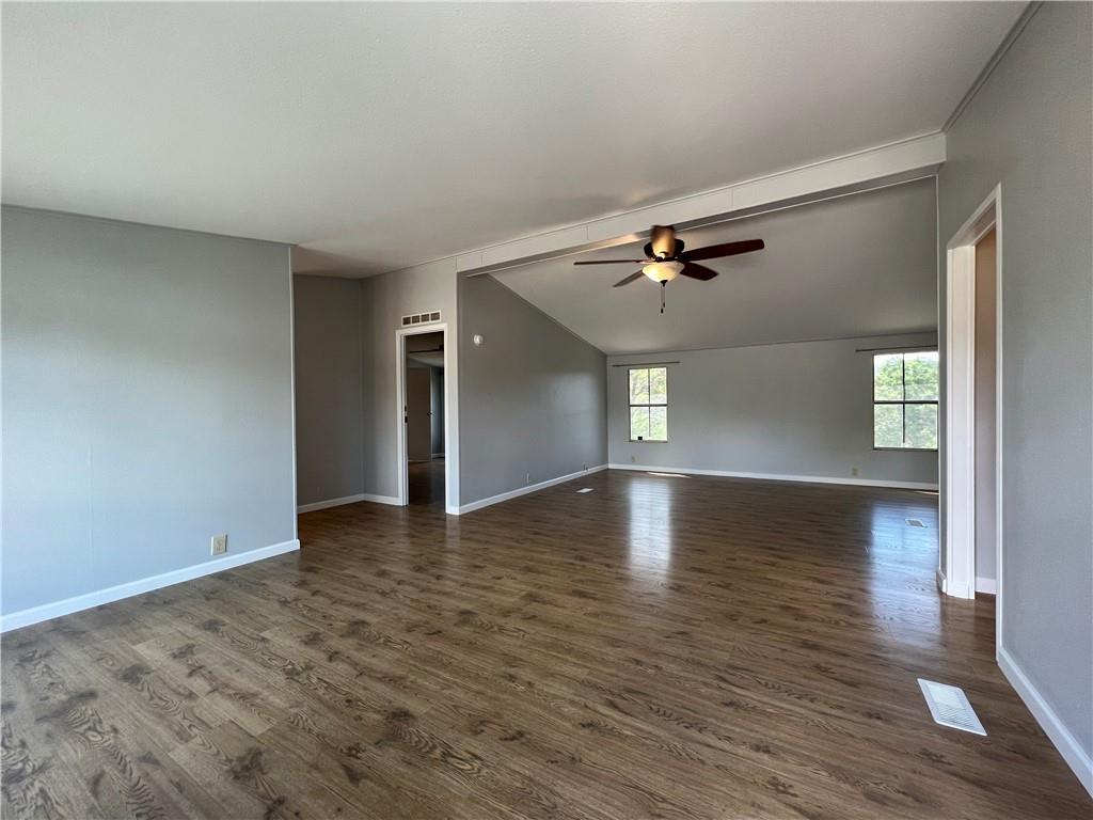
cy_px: 410
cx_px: 546
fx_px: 410
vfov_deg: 89.9
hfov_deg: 106.2
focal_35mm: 13
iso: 160
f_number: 1.8
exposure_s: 1/99
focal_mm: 1.57
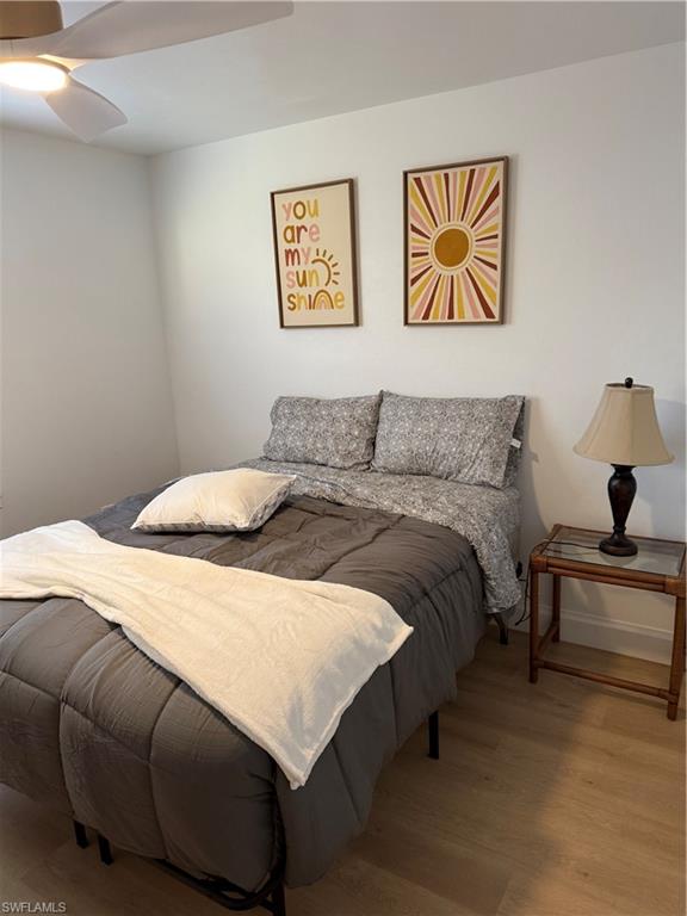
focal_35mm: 24
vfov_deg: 71.6
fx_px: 635
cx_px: 344
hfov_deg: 56.8
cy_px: 458
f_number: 1.78
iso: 200
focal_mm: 6.76
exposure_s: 1/60
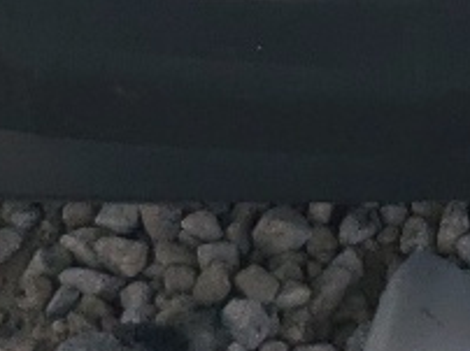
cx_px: 561
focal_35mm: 206
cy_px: -972
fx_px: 2794
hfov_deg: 9.5
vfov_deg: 6.2
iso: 50
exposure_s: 1/2500
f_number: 1.5
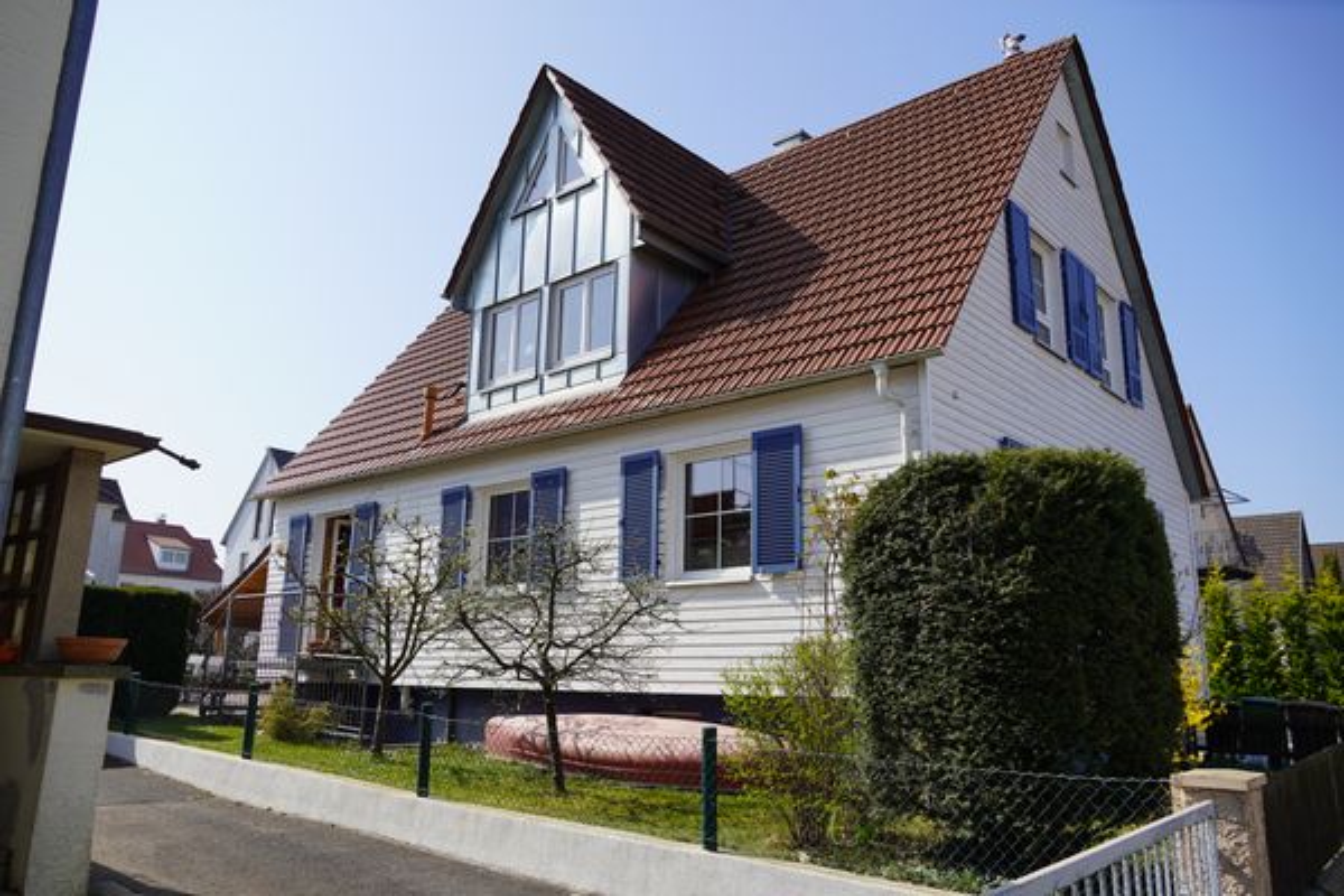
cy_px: 448
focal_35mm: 27
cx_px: 672
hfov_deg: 67.4
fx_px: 1008
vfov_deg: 47.9
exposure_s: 1/640
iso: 100
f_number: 5
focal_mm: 18
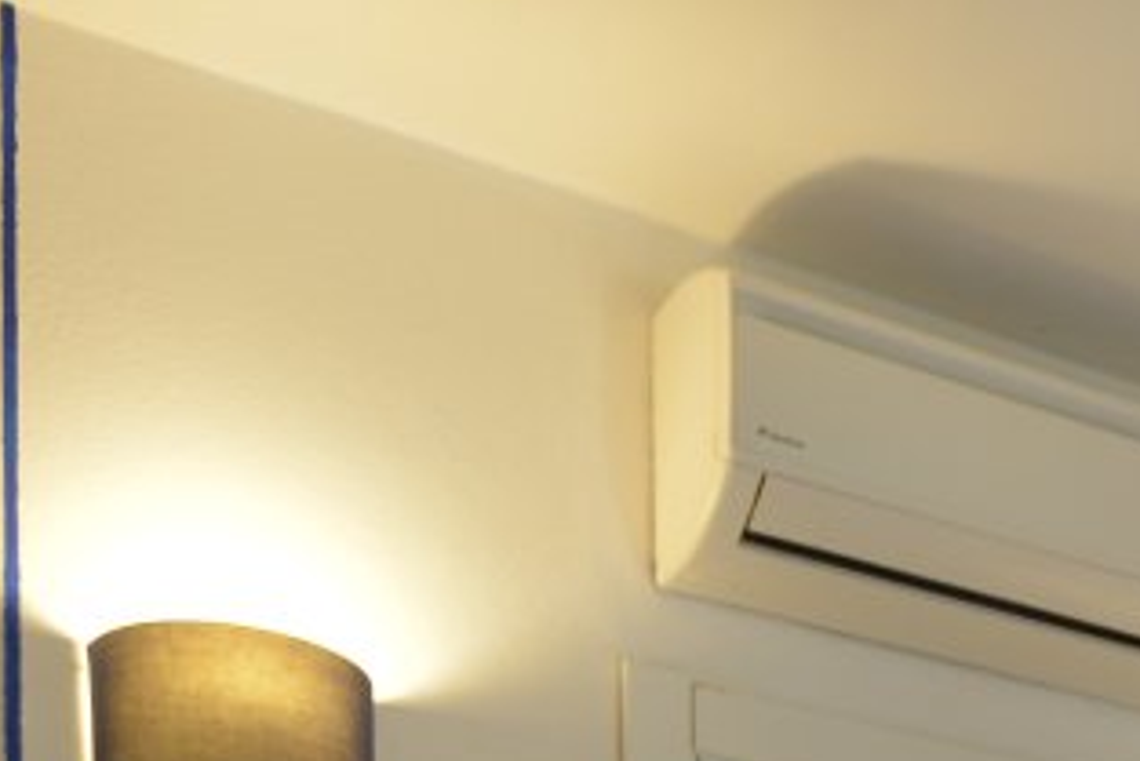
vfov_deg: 12.0
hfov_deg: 20.2
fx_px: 2788
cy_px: 1904
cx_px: 1664
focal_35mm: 88
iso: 320
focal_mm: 17
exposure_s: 1/60
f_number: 3.5
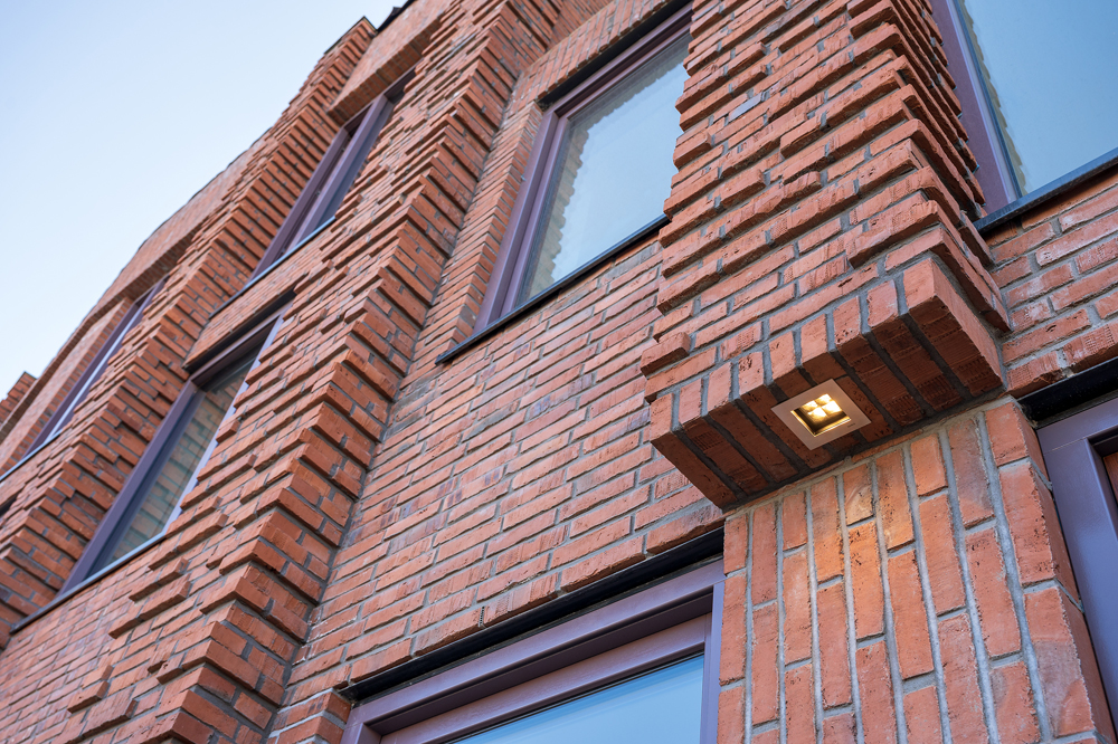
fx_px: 1055
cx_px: 559
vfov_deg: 38.9
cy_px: 372
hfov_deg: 55.8
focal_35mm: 34
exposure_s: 1/160
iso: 280
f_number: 6.3
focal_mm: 34
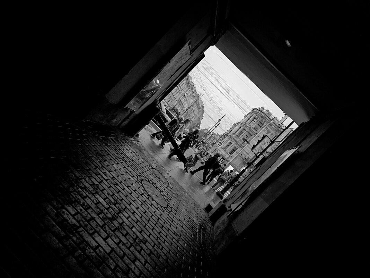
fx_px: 246
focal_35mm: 23
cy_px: 139
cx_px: 185
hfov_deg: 73.9
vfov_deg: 58.9
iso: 50
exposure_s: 1/101
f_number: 1.7
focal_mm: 6.3
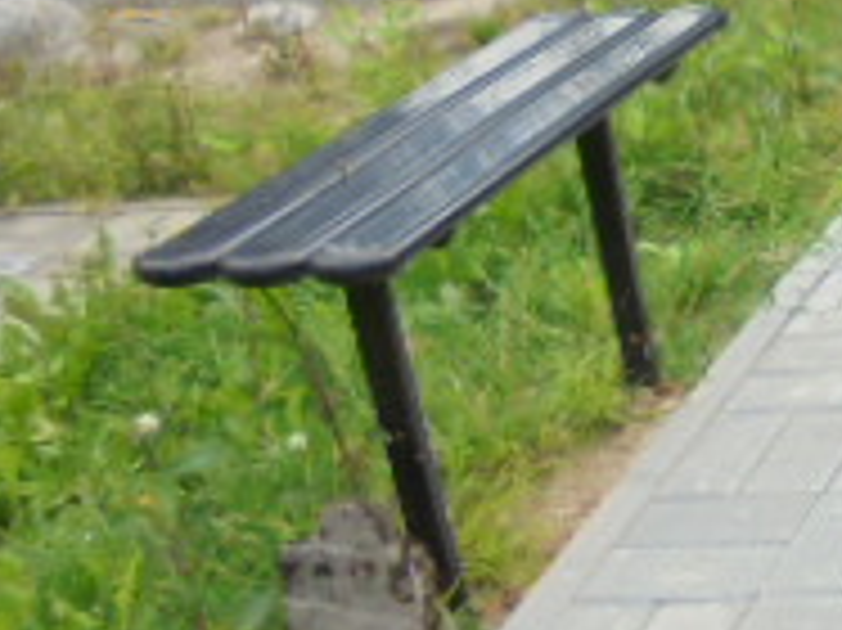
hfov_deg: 18.4
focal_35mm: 89
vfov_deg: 16.5
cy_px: 216
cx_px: 1405
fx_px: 2163
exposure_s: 1/250
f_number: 3.5
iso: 100
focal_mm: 4.6
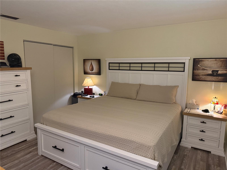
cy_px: 85
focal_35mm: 24
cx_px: 114
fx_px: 157
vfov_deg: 56.8
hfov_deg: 71.6
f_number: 1.78
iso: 1000
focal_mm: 6.76
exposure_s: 1/40
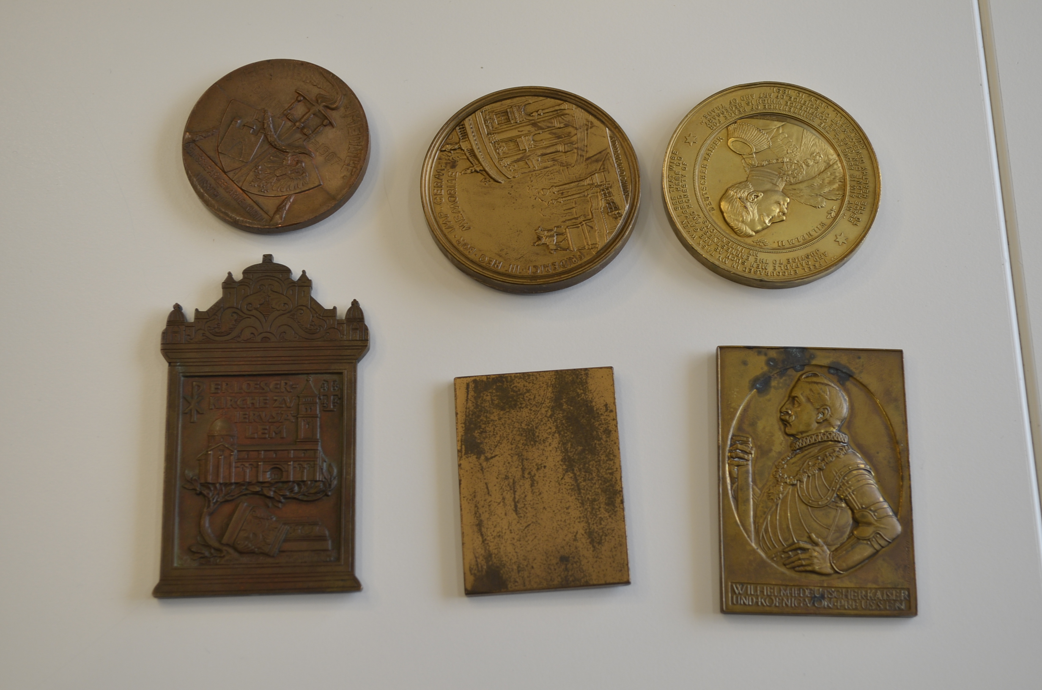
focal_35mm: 60
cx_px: 521
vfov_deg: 22.5
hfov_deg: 33.5
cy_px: 345
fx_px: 1733
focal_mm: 40
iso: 220
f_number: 5.6
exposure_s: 1/60
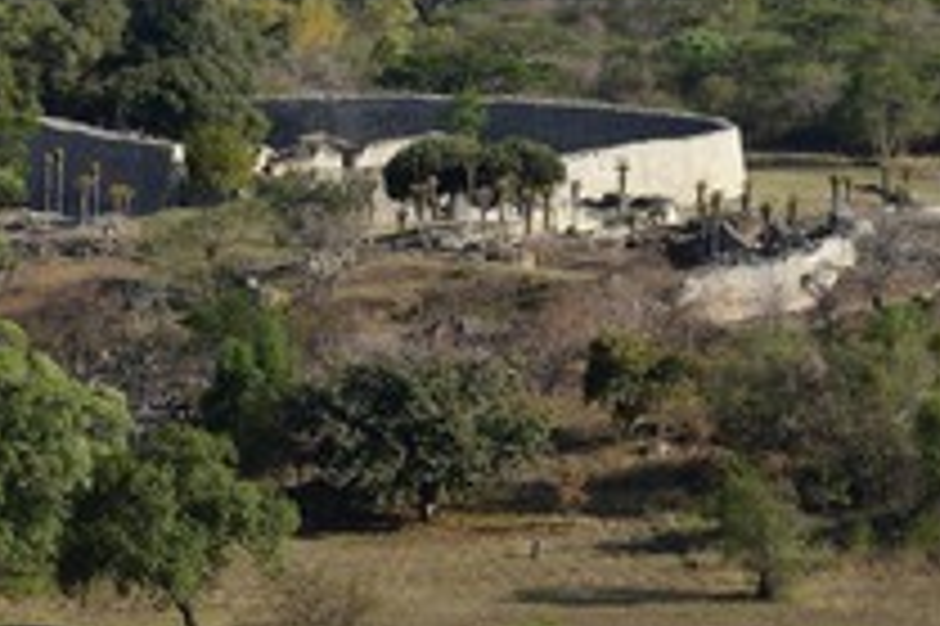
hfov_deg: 8.8
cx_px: 31
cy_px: 198
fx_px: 6079
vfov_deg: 5.9
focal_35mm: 233
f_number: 10
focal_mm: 116
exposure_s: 1/250
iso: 200
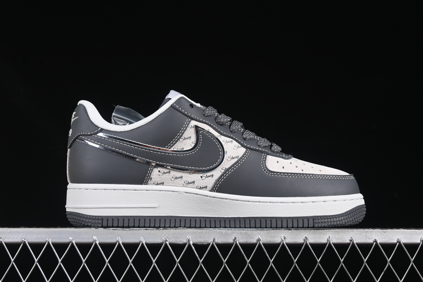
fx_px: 881
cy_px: 141
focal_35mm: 75
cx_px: 212
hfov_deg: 27.0
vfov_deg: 18.2
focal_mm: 50
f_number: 7.1
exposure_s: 1/80
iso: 160
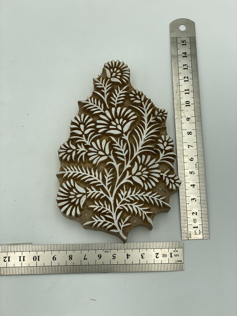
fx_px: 475
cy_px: 158
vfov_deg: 36.8
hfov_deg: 28.0
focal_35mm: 52
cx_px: 118
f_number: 2
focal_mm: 6
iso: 20
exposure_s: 1/685
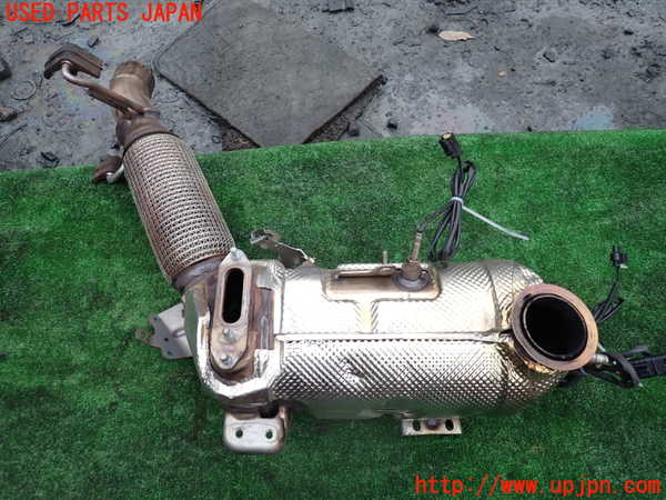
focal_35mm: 25
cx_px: 333
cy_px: 250
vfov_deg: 54.9
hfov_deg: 69.4
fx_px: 481
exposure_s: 1/60
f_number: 2
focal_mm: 4.5
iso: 160
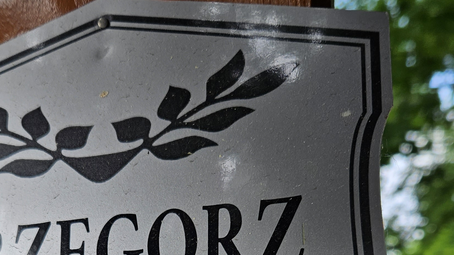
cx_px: 162
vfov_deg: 18.0
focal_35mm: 61
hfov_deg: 34.1
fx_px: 734
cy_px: 358
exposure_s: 1/364
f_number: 1.8
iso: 25
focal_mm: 5.4
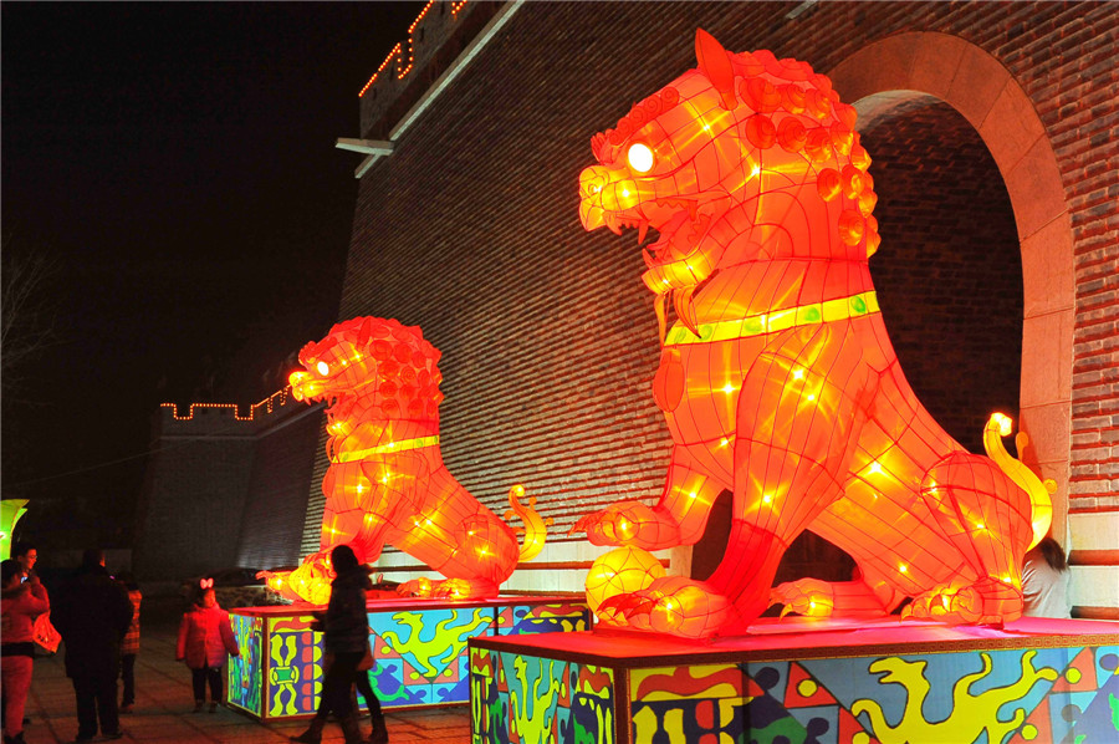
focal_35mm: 45
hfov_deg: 43.6
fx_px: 1397
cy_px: 372
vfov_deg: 29.8
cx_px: 560
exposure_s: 1/30
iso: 2000
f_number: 8
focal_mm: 45
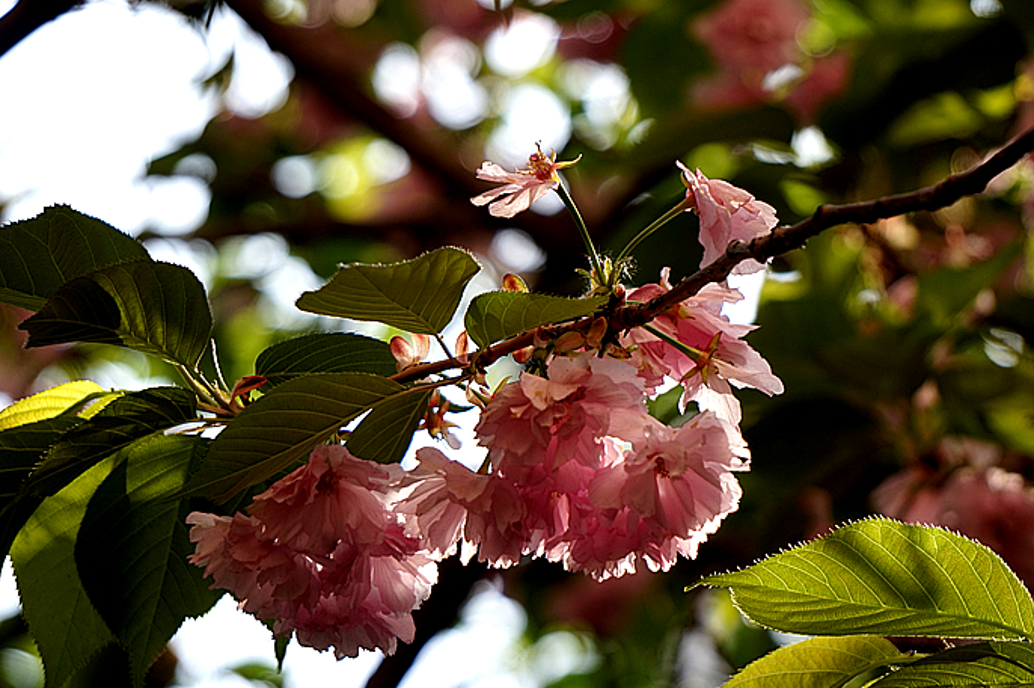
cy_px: 400
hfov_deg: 8.7
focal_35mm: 238
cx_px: 559
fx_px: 6829
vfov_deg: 5.8
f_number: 5.6
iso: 125
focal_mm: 136
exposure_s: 1/250
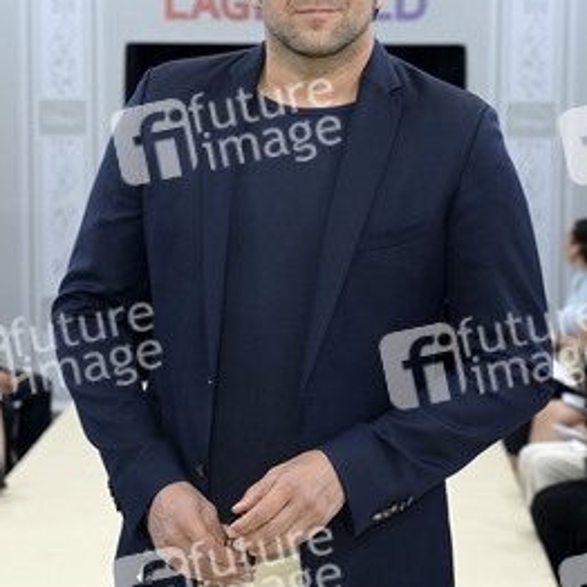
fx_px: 1938
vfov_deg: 17.2
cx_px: 291
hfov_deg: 17.2
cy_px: 244
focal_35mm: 101
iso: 500
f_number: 5.6
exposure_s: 1/250
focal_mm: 78
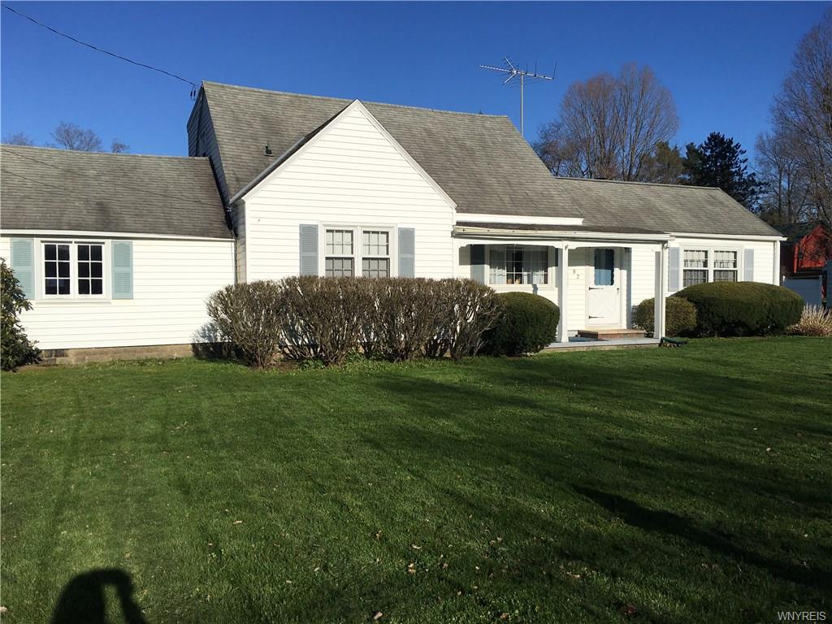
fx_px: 697
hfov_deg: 61.7
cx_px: 416
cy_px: 312
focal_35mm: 29
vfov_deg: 48.2
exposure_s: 1/3663
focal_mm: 4.15
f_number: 2.2
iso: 25
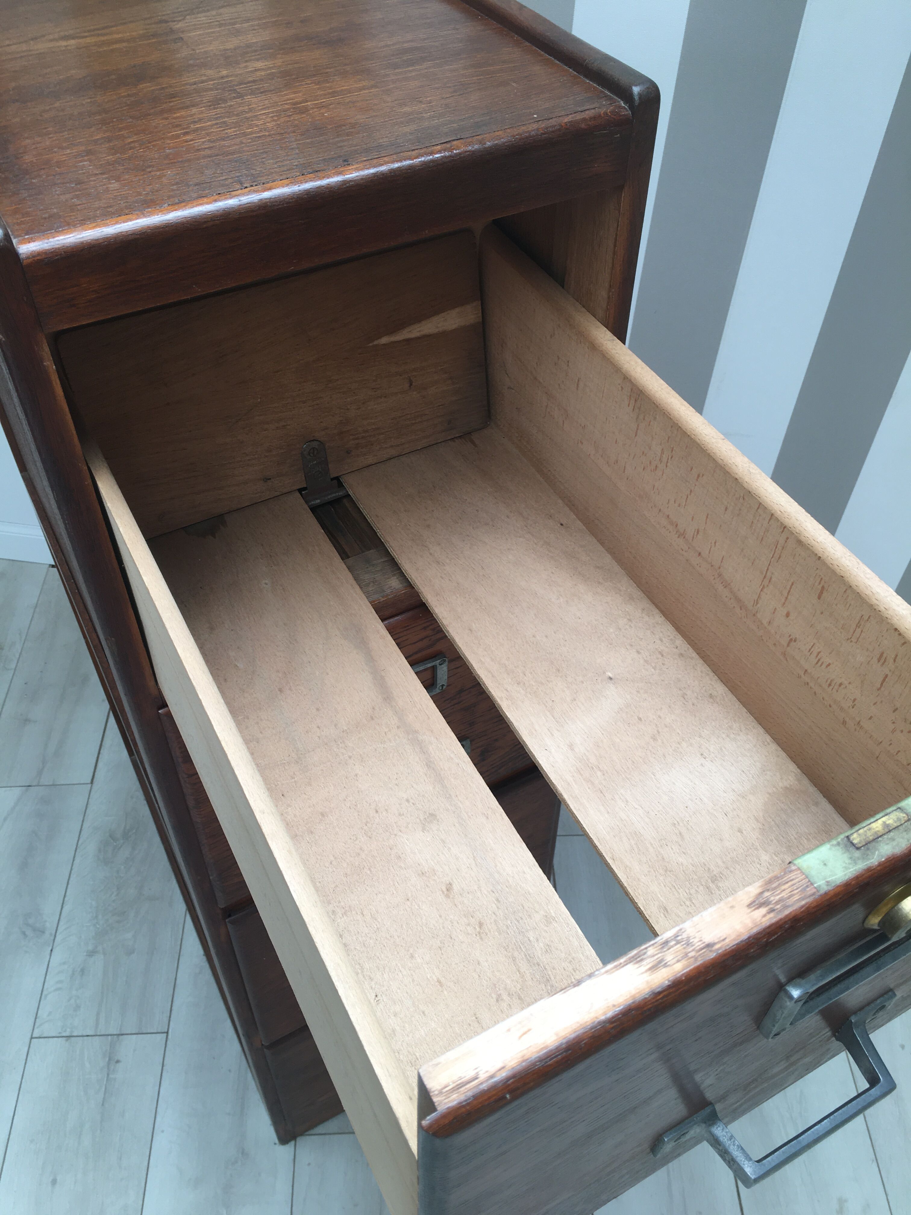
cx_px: 456
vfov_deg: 61.7
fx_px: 1018
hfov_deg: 48.2
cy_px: 608
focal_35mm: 29
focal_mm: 4.15
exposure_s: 1/107
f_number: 2.2
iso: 25
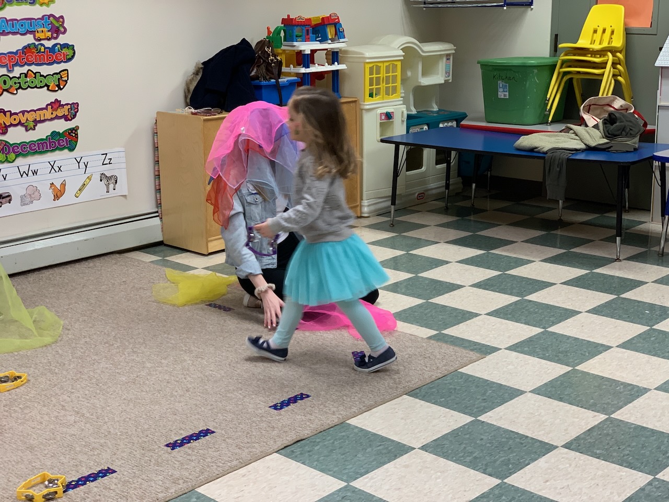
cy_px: 251
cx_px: 334
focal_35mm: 52
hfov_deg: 36.8
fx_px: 1005
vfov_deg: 28.0
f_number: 2.4
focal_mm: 6
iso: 100
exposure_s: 1/60
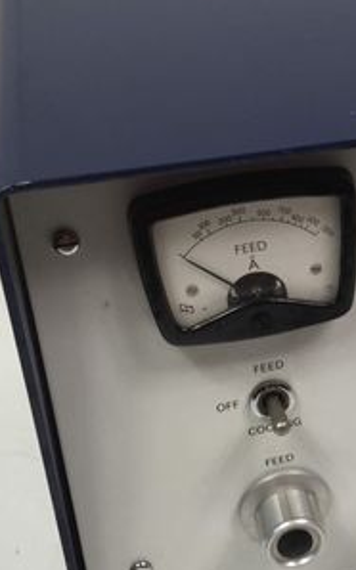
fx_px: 1026
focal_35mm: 66
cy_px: 275
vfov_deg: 31.1
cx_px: 442
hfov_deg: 18.5
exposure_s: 1/50
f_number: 2.2
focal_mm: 4.15
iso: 32
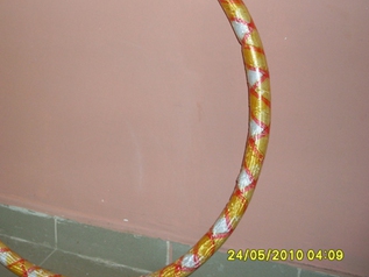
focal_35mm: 54
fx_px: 576
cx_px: 113
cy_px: 97
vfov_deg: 26.9
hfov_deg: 35.1
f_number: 2.8
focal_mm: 6.3
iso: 100
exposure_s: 1/45
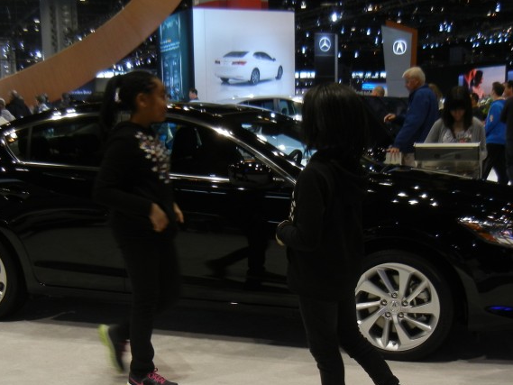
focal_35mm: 54
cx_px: 226
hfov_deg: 35.5
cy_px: 273
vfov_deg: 26.8
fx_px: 800
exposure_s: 1/60
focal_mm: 5.4
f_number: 3.5
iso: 165
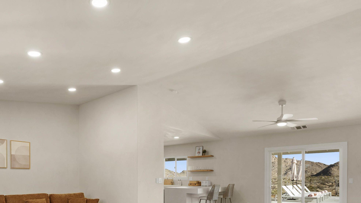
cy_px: 181
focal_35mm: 26
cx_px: 152
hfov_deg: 71.4
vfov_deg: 41.1
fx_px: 249
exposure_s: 1/15
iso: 400
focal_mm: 16
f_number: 11
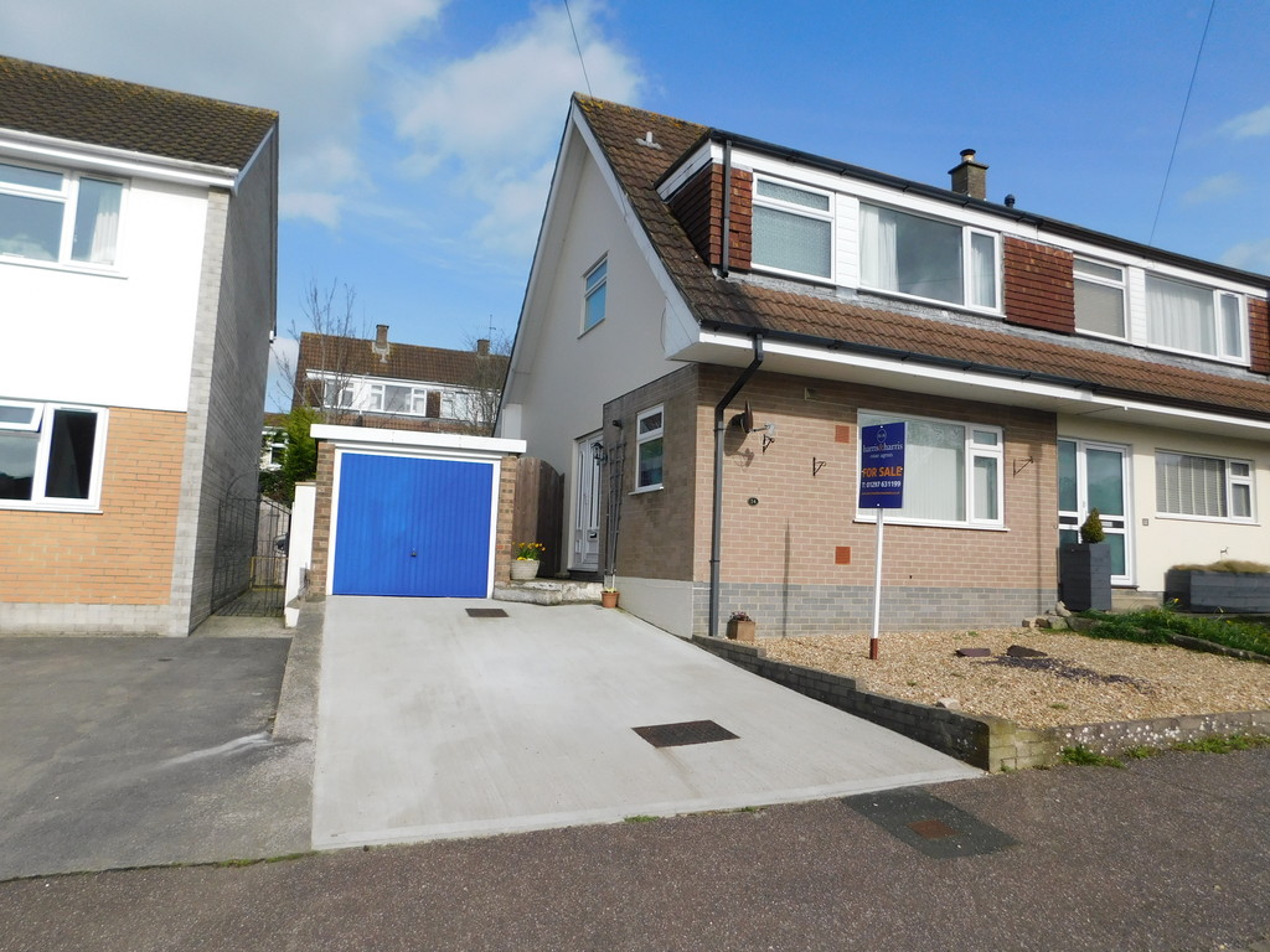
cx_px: 635
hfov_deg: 73.9
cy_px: 476
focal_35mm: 23
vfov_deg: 58.9
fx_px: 844
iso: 125
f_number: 6
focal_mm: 4
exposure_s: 1/500
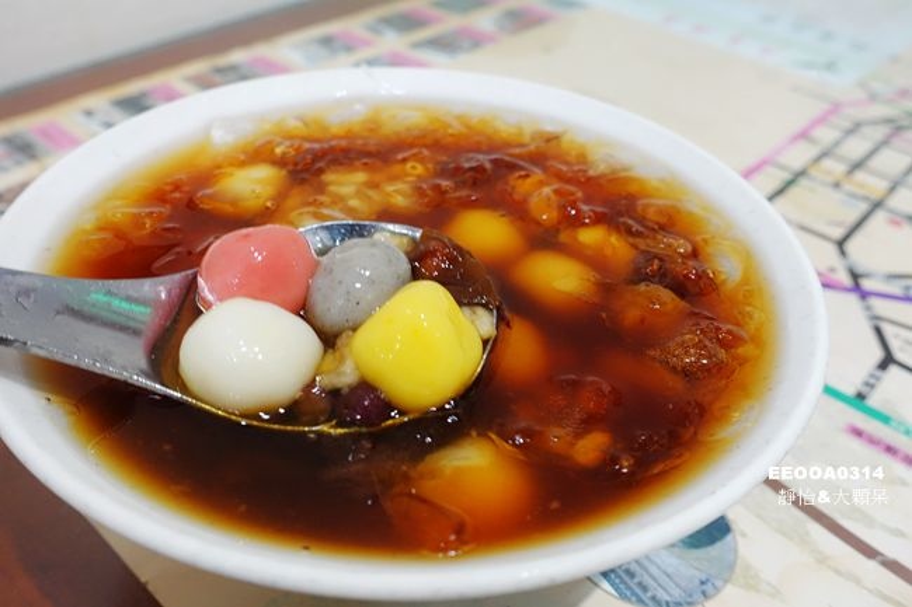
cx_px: 456
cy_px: 304
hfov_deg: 58.7
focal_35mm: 32
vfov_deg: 41.1
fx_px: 810
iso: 800
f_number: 4
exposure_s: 1/30
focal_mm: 11.81
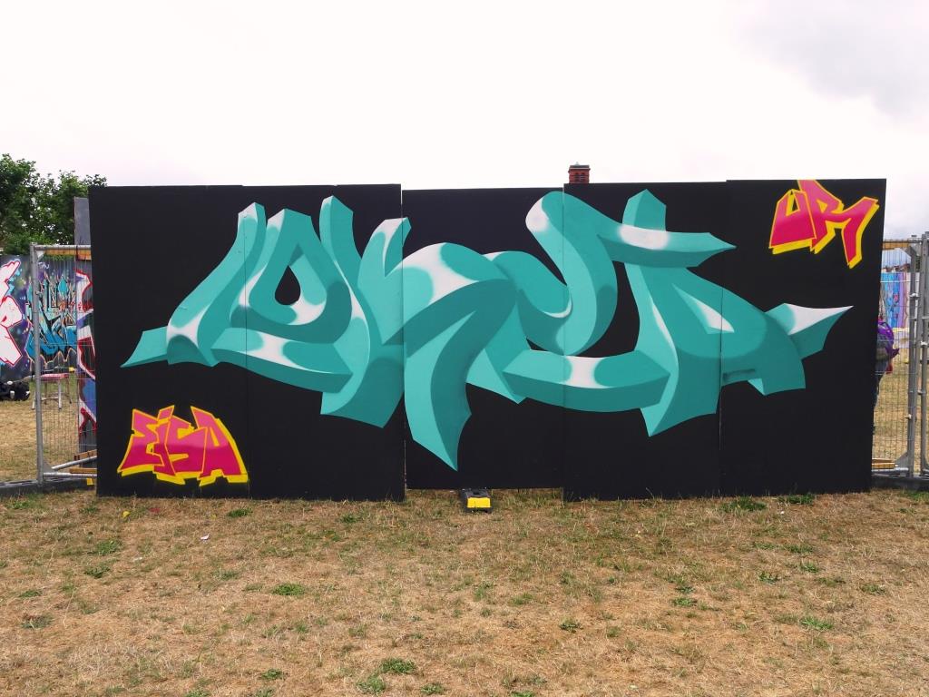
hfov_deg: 56.8
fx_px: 859
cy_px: 348
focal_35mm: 32
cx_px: 464
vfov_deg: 44.2
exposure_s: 1/320
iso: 80
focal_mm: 5.43
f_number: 4
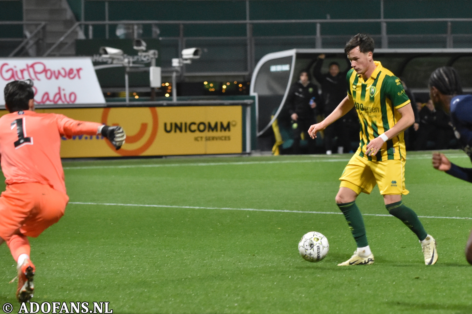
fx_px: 2458
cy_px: 157
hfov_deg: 11.0
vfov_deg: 7.3
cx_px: 236
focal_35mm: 188
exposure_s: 1/500
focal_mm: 125
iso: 2500
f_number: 2.8
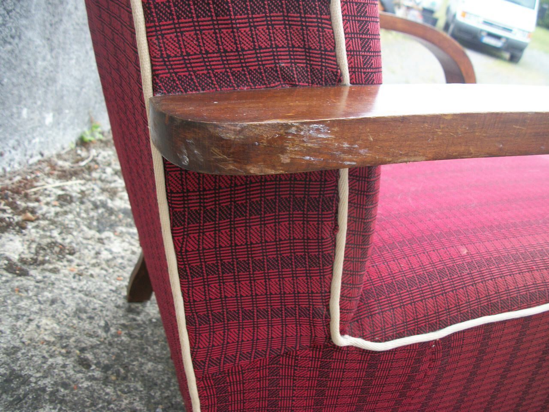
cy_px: 206
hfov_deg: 56.8
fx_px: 508
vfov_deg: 44.2
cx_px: 274
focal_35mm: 32
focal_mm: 5.7
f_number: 2.9
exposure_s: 1/40
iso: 80
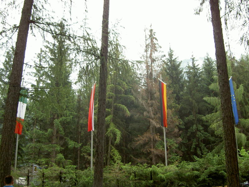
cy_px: 94
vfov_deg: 36.8
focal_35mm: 39
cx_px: 124
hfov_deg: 47.9
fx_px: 281
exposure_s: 1/100
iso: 50
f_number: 2.8
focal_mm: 8
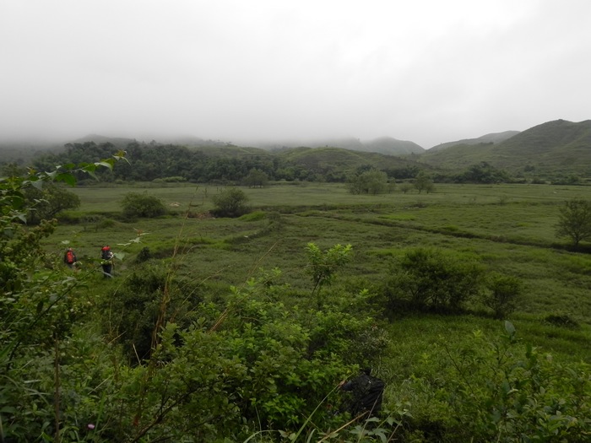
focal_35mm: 29
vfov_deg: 48.2
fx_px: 495
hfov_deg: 61.7
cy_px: 222
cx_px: 296
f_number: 5
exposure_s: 1/136
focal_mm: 5.2
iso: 160
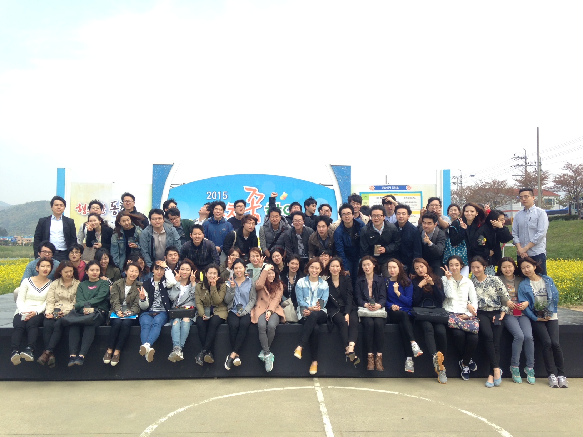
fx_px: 556
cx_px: 292
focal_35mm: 33
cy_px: 218
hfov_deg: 55.4
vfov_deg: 42.9
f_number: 2.4
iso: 50
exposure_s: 1/713
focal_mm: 4.12
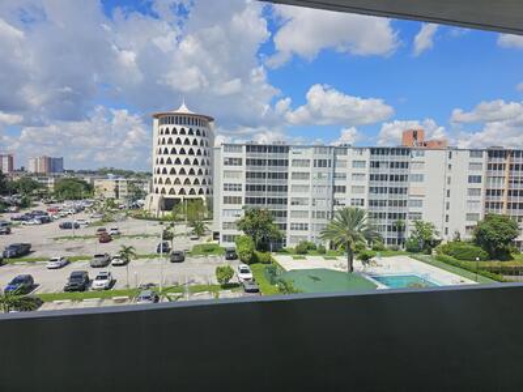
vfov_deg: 58.9
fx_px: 347
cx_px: 262
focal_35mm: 23
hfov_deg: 73.9
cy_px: 196
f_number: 1.7
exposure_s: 1/1307
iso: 10
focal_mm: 6.3
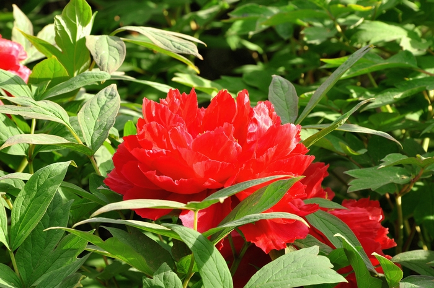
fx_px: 1897
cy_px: 144
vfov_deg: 8.7
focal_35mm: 158
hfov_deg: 13.1
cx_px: 217
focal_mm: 105
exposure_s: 1/25
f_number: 11
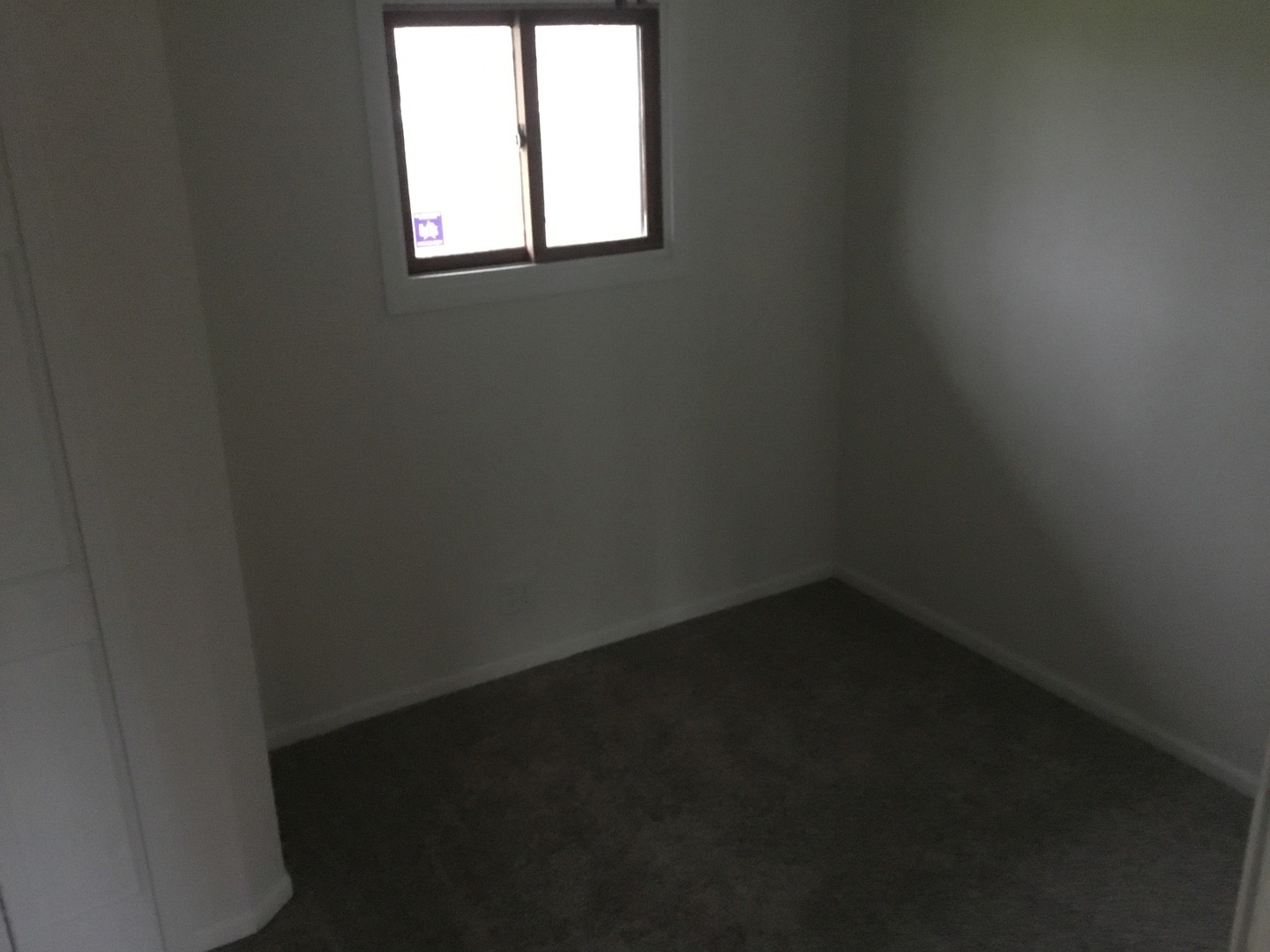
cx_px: 635
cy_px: 476
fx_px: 1137
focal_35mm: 31
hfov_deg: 58.4
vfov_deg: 45.4
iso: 500
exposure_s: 1/15
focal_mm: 3.3
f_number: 2.4
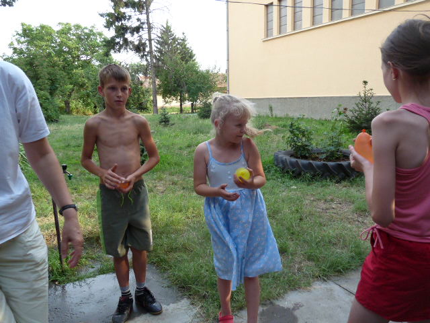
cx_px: 215
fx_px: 335
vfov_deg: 51.4
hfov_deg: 65.3
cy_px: 162
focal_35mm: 27
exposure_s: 1/250
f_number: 3.2
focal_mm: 4.8
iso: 250
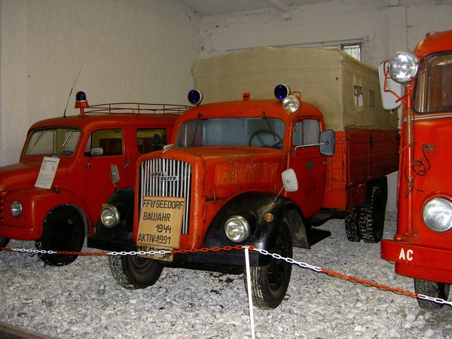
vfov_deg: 36.8
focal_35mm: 39
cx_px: 226
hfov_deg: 47.9
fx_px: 509
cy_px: 170
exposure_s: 1/125
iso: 200
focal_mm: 8
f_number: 2.8
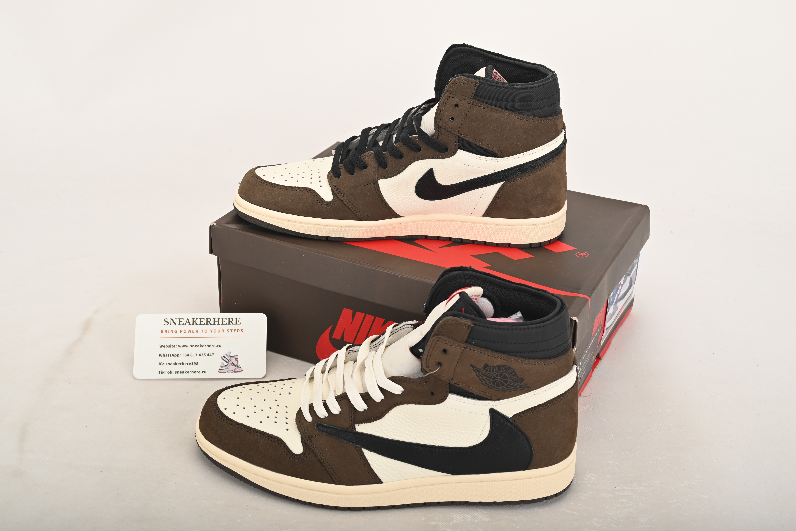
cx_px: 398
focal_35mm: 46
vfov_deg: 29.3
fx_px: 1017
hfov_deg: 42.7
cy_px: 266
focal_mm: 46
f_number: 11
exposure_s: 1/200
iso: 100
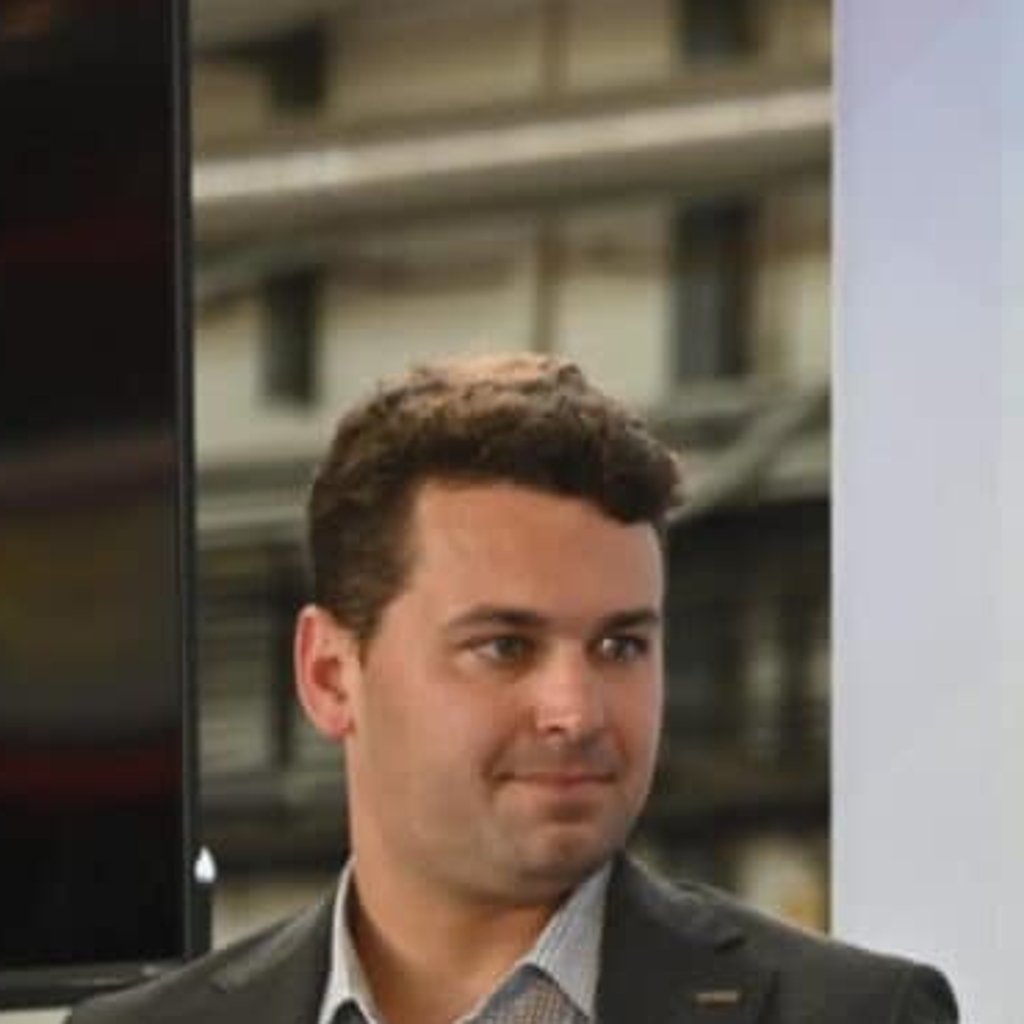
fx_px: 14157
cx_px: 1998
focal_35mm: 423
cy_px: 859
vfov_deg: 4.1
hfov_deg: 4.1
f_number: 4
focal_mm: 120
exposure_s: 1/250
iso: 800
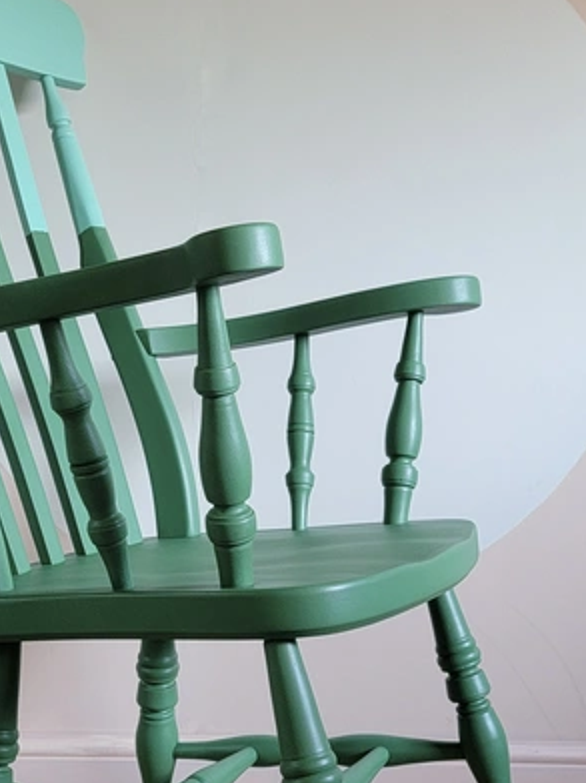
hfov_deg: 26.9
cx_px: 226
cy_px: 505
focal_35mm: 54
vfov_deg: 35.3
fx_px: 1220
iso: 250
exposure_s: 1/120
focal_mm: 6.7
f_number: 1.8
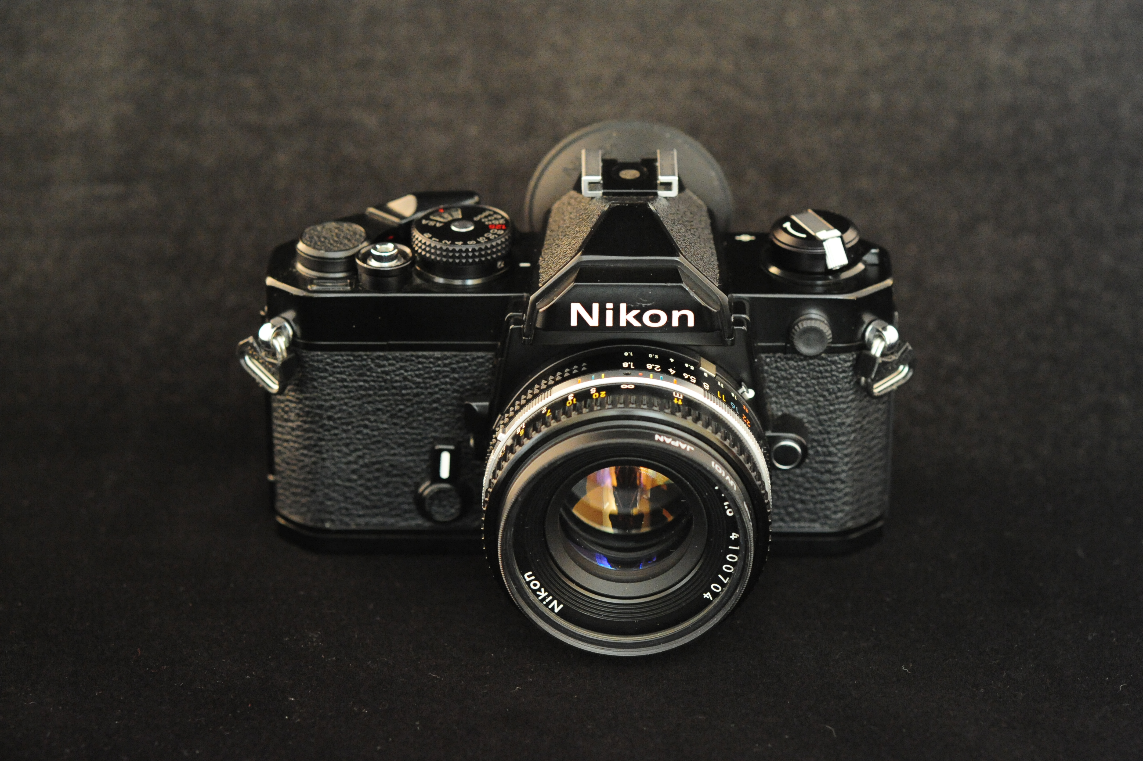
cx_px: 572
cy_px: 380
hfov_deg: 19.5
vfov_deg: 13.0
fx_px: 3332
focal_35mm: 105
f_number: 5.6
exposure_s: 1/2
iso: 6400
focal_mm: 105
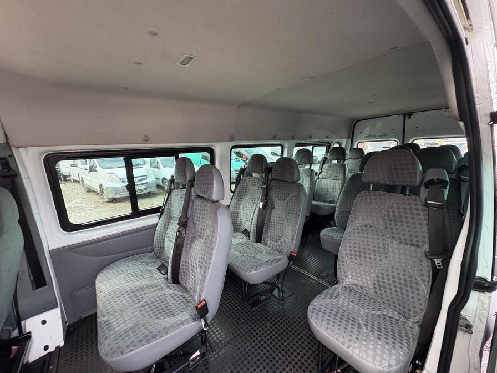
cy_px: 186
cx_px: 248
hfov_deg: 102.1
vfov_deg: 85.7
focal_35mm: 14
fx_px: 201
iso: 250
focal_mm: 2.22
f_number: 2.2
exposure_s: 1/89
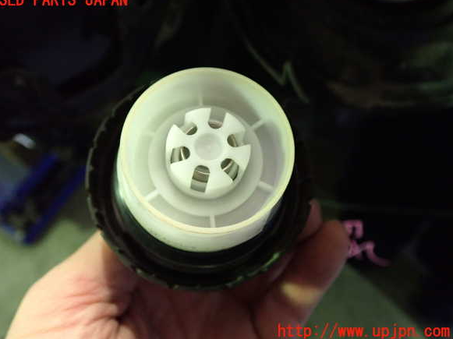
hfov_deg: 58.4
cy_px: 166
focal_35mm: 31
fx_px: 405
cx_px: 220
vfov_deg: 45.4
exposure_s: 1/60
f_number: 2.3
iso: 1000
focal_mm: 5.4
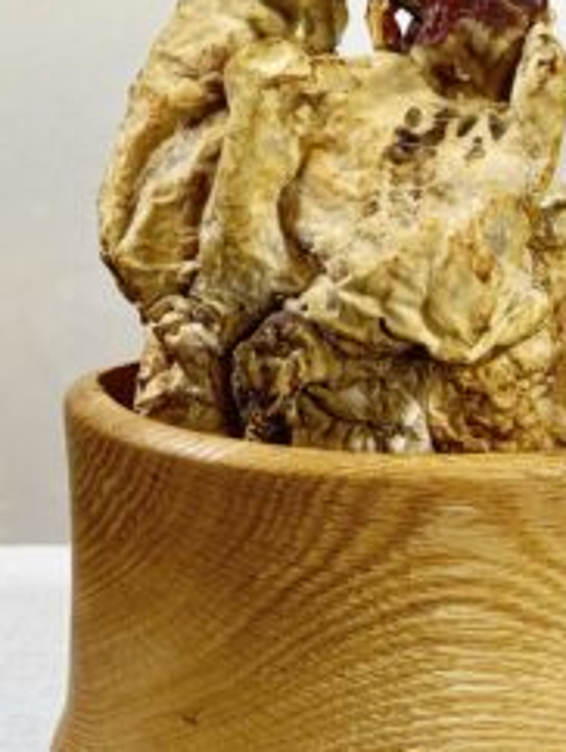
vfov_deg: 17.1
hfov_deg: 13.3
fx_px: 2394
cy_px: -131
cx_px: 547
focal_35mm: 110
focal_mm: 5.96
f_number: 1.6
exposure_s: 1/60
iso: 125
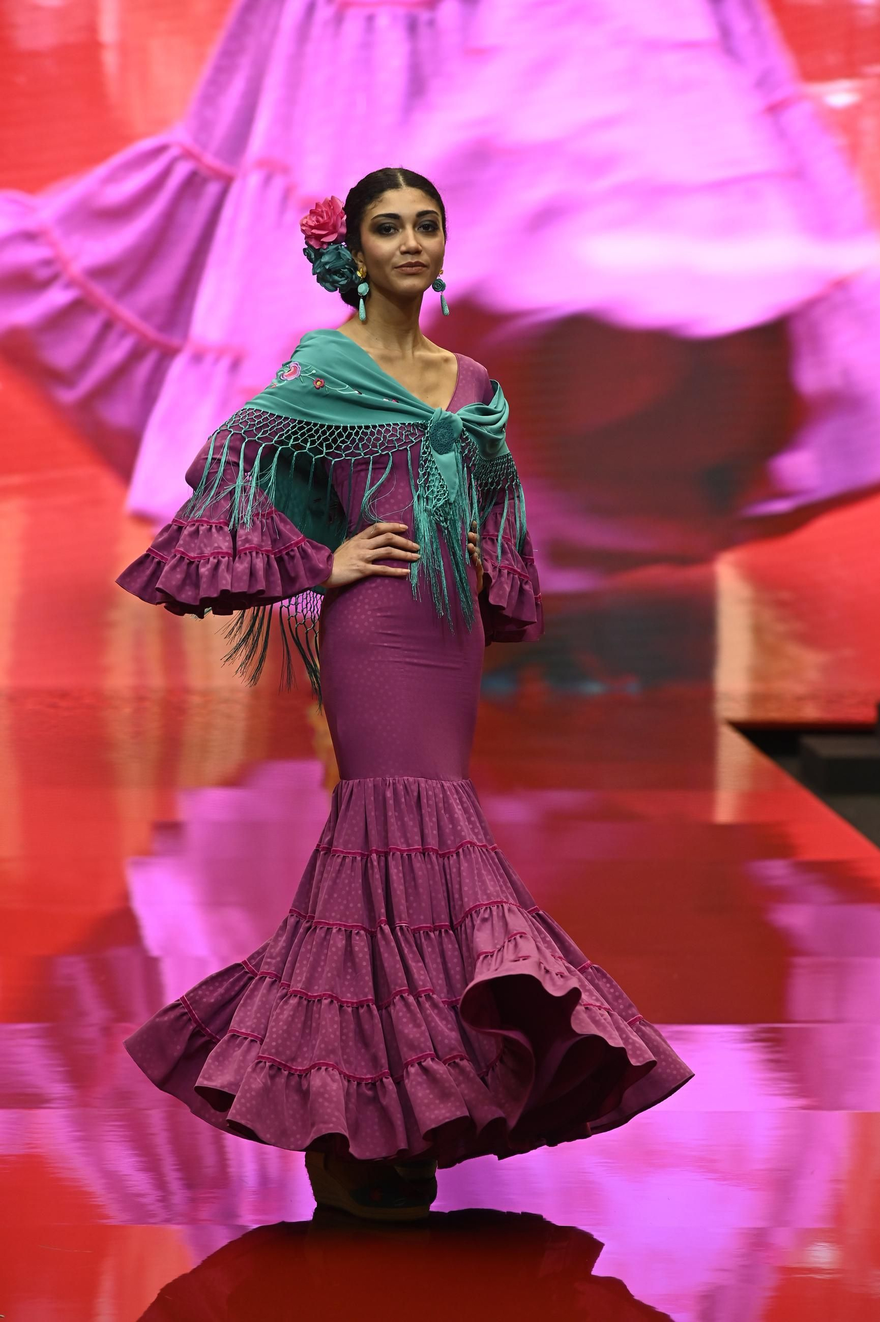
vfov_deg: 19.5
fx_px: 3855
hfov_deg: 13.0
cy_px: 661
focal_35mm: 105
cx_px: 440
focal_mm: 105
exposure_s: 1/1250
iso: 1250
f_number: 4
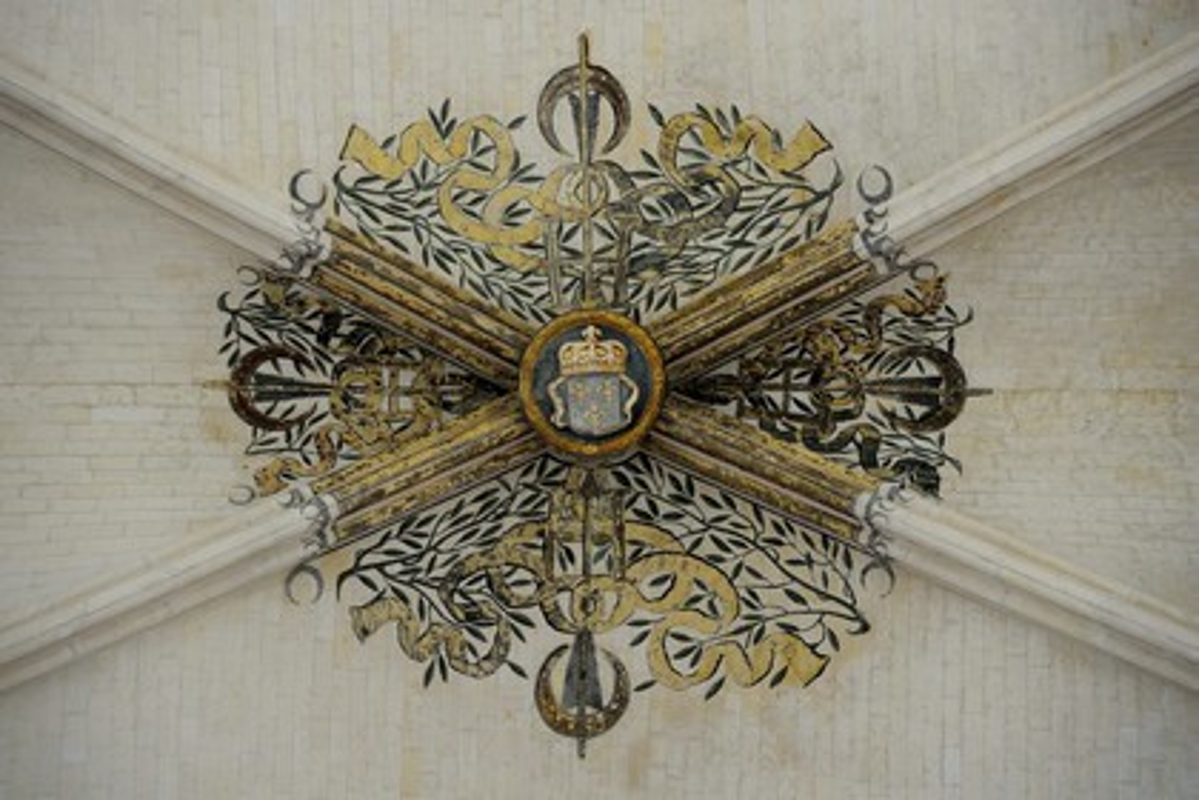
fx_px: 4662
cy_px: 400
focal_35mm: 140
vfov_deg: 9.8
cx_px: 600
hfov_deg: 14.7
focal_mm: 140
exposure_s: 1/60
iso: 800
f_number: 4
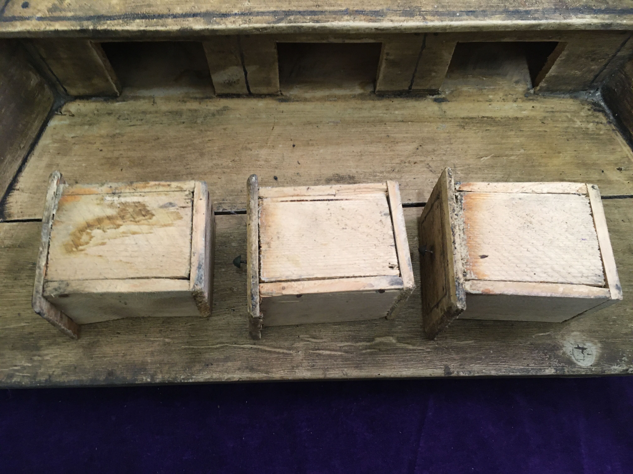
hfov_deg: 61.7
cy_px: 237
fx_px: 530
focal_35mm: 29
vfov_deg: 48.2
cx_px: 316
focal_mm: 4.15
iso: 160
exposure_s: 1/33
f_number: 2.2
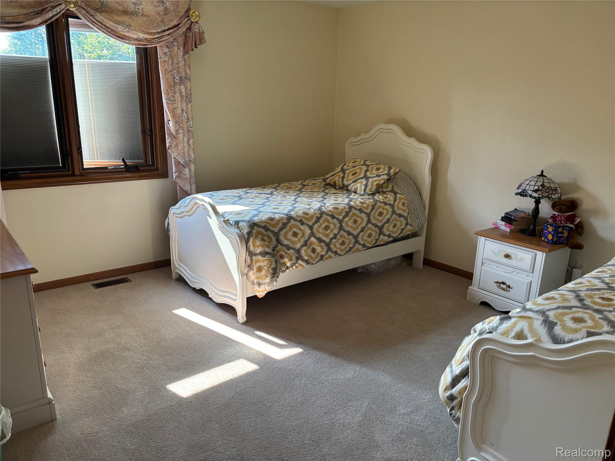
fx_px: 462
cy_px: 230
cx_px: 308
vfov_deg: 53.1
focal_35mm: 26
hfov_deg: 67.3
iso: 125
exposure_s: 1/120
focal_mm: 5.96
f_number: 1.6
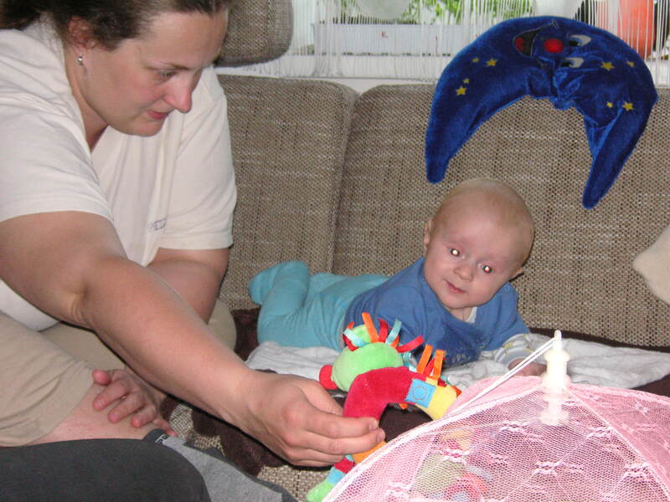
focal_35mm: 70
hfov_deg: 27.8
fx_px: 1355
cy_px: 251
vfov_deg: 21.0
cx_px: 335
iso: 160
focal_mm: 11.7
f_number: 4.2
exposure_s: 1/90
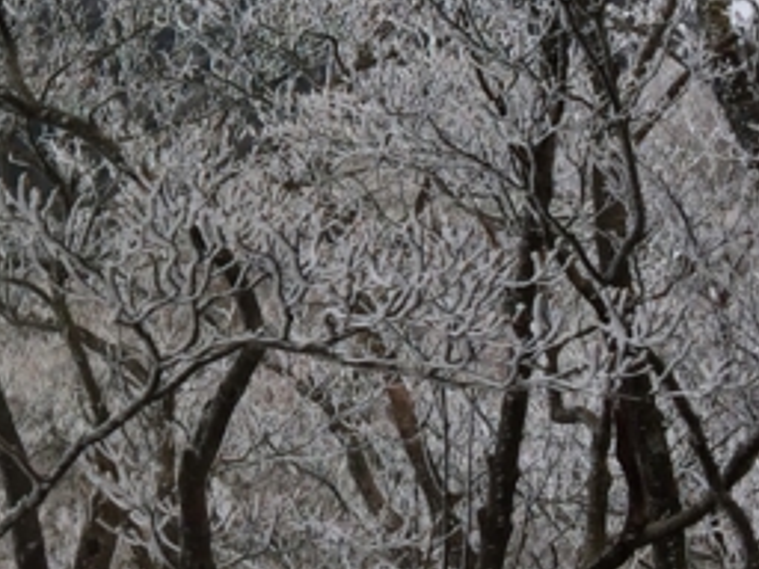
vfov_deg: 12.3
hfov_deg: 15.9
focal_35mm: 116
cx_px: -285
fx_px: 2543
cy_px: -231
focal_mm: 4.15
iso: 32
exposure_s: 1/1172
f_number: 2.2
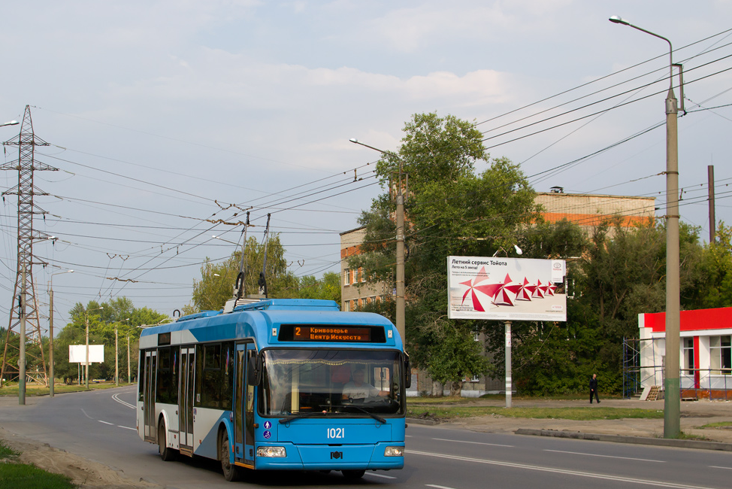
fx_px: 1314
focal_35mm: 65
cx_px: 299
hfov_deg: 31.1
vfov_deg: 21.0
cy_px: 280
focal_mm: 35
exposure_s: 1/800
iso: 200
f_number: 6.3
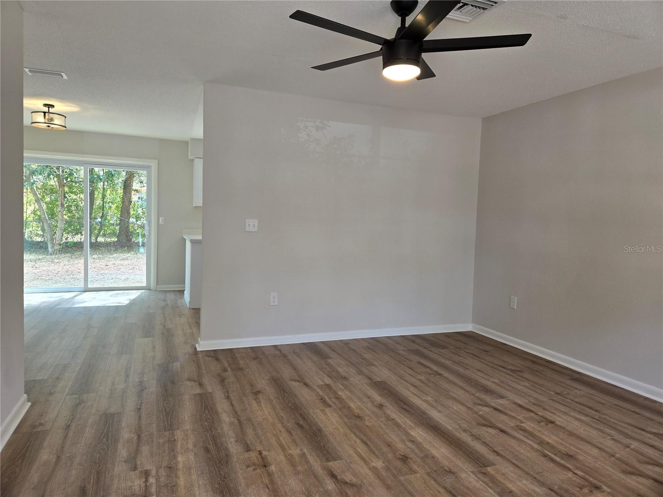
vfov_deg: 58.9
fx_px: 441
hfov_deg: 73.9
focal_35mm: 23
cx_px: 332
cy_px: 248
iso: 50
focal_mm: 5.4
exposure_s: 1/120
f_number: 1.8
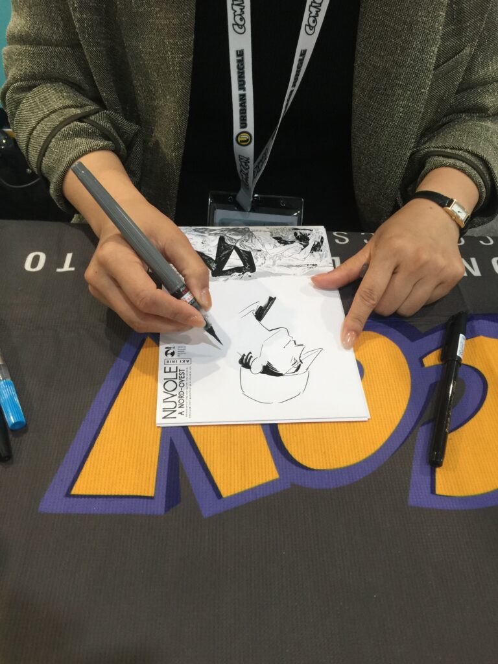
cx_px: 249
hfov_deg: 48.2
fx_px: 556
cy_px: 332
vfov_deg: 61.7
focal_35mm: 29
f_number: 2.2
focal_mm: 4.15
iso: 40
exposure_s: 1/33
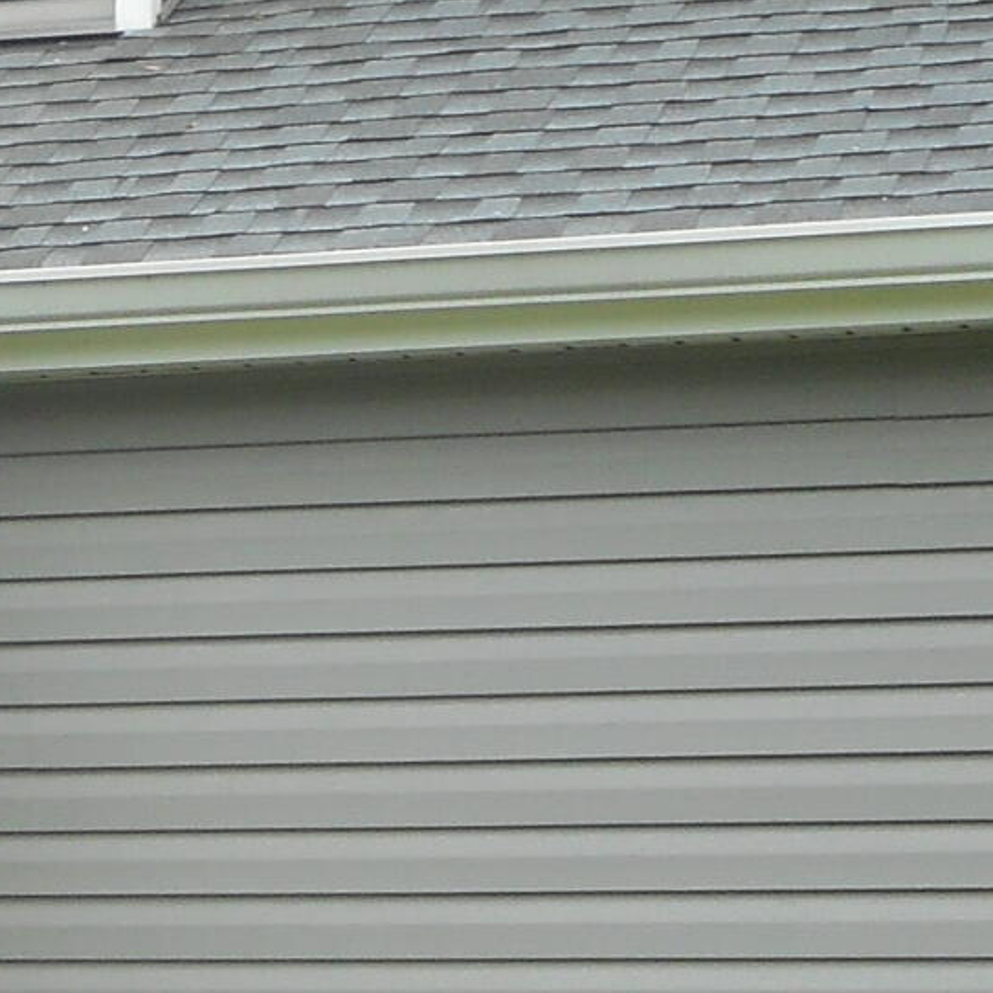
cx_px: -1467
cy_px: 314
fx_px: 6199
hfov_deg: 8.3
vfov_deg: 9.2
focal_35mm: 191
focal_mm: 6.9
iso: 80
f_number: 4.5
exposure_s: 1/80
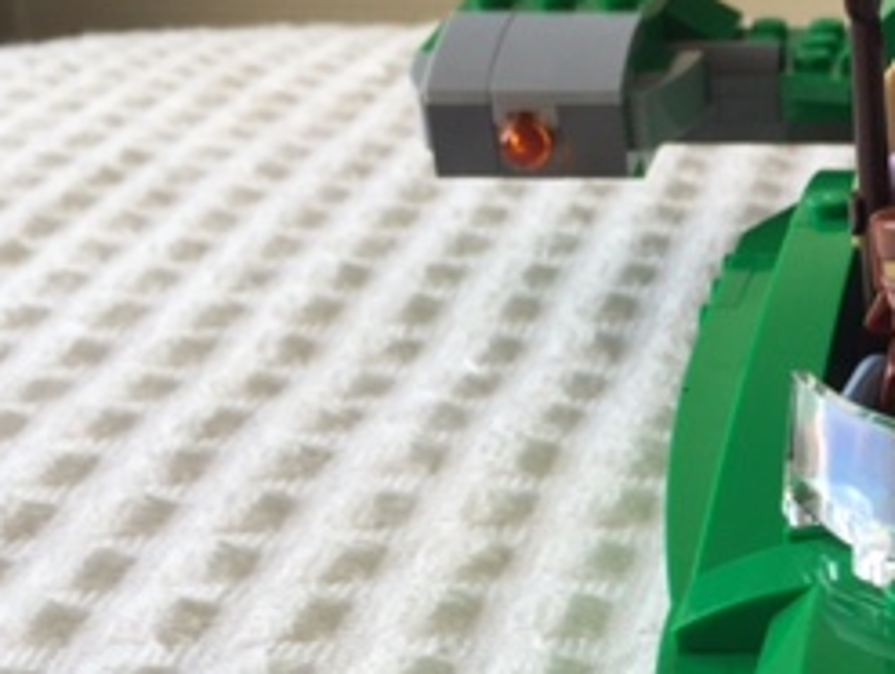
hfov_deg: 24.1
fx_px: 1942
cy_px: 413
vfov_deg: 19.7
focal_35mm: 75
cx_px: 1011
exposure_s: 1/120
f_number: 2.2
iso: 40
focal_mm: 4.15
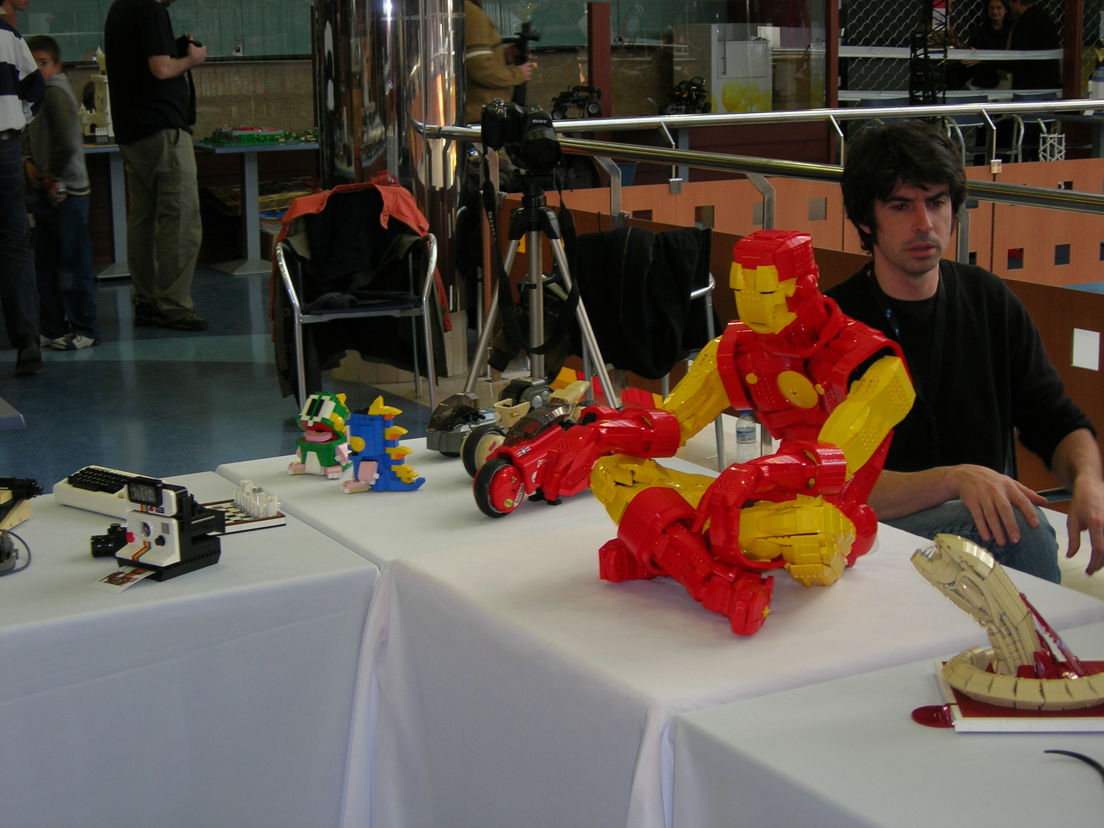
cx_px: 552
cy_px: 414
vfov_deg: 24.0
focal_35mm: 61
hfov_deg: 31.7
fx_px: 1945
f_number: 3.5
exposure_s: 1/30
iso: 64
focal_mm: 12.7
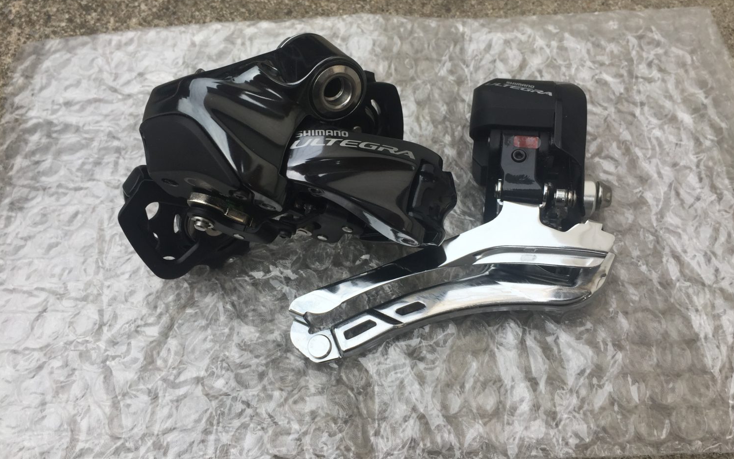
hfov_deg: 61.2
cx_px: 368
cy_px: 208
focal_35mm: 31
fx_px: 620
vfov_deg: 40.6
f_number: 2.2
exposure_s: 1/706
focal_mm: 4.15
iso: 32
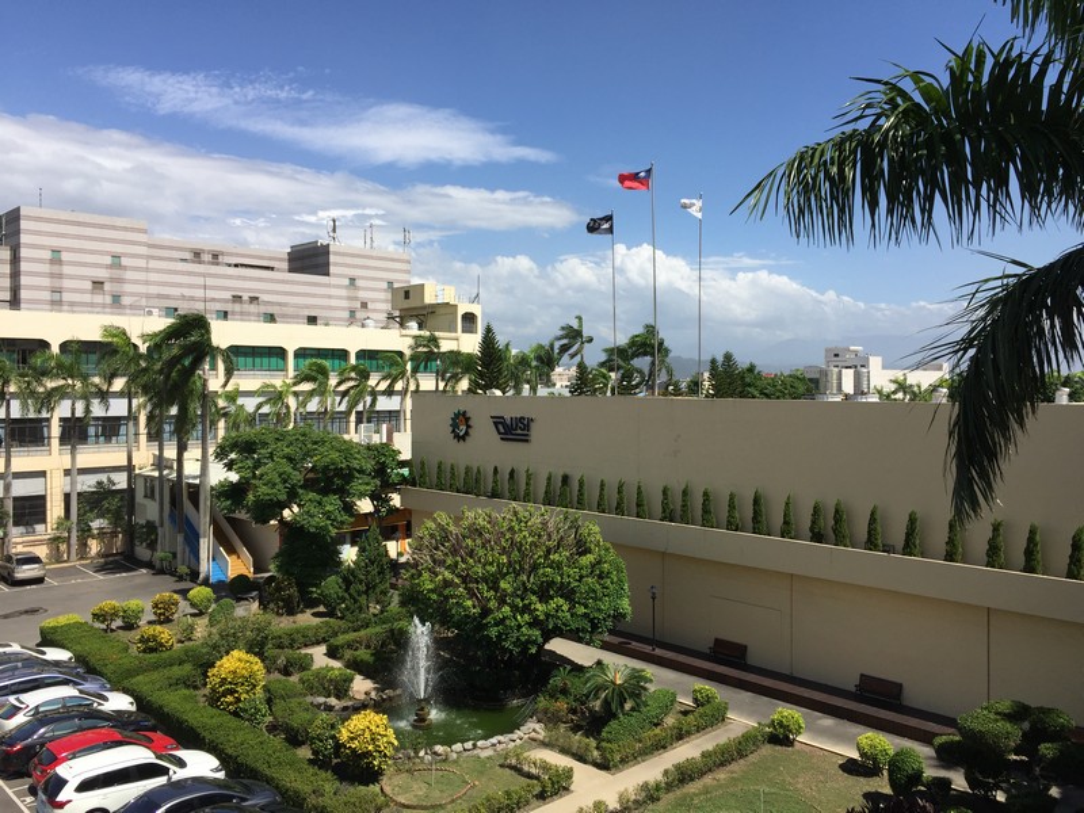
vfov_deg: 48.2
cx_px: 542
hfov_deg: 61.7
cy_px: 406
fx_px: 908
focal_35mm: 29
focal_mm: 4.15
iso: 32
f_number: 2.2
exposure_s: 1/2475
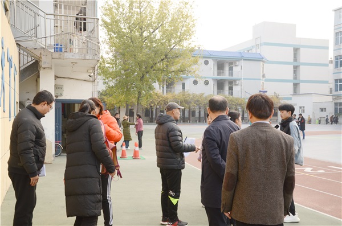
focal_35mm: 39
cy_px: 113
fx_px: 370
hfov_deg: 49.7
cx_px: 171
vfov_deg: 34.0
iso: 200
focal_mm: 26
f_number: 5.6
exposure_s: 1/200
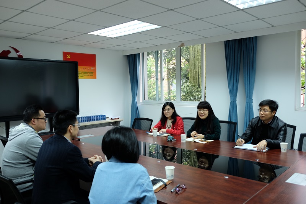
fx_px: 255
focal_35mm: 30
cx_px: 153
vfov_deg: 43.6
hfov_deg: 61.9
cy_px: 102
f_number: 3.6
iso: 400
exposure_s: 1/15
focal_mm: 20.1
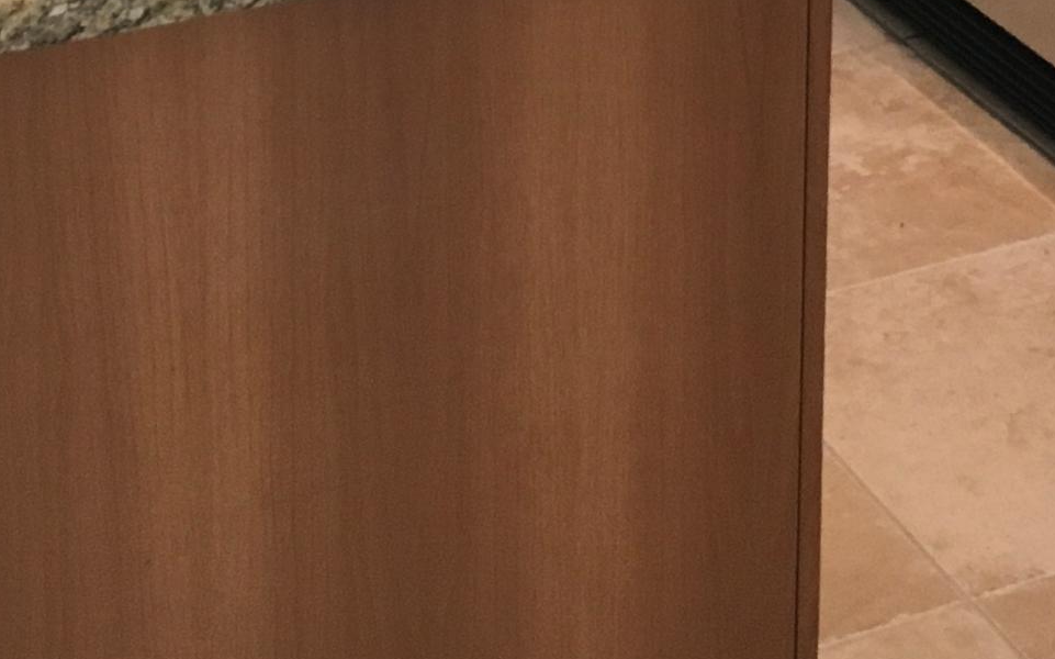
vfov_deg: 12.6
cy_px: -444
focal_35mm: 96
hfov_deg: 21.5
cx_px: 776
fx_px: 2759
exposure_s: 1/30
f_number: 2.2
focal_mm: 4.15
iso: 125
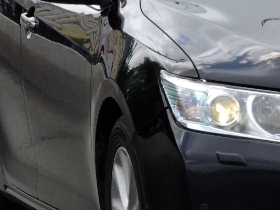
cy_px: 3
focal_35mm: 537
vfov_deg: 2.8
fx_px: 4343
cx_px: 329
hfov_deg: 3.7
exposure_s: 1/320
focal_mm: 26.9
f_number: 5.2
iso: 100
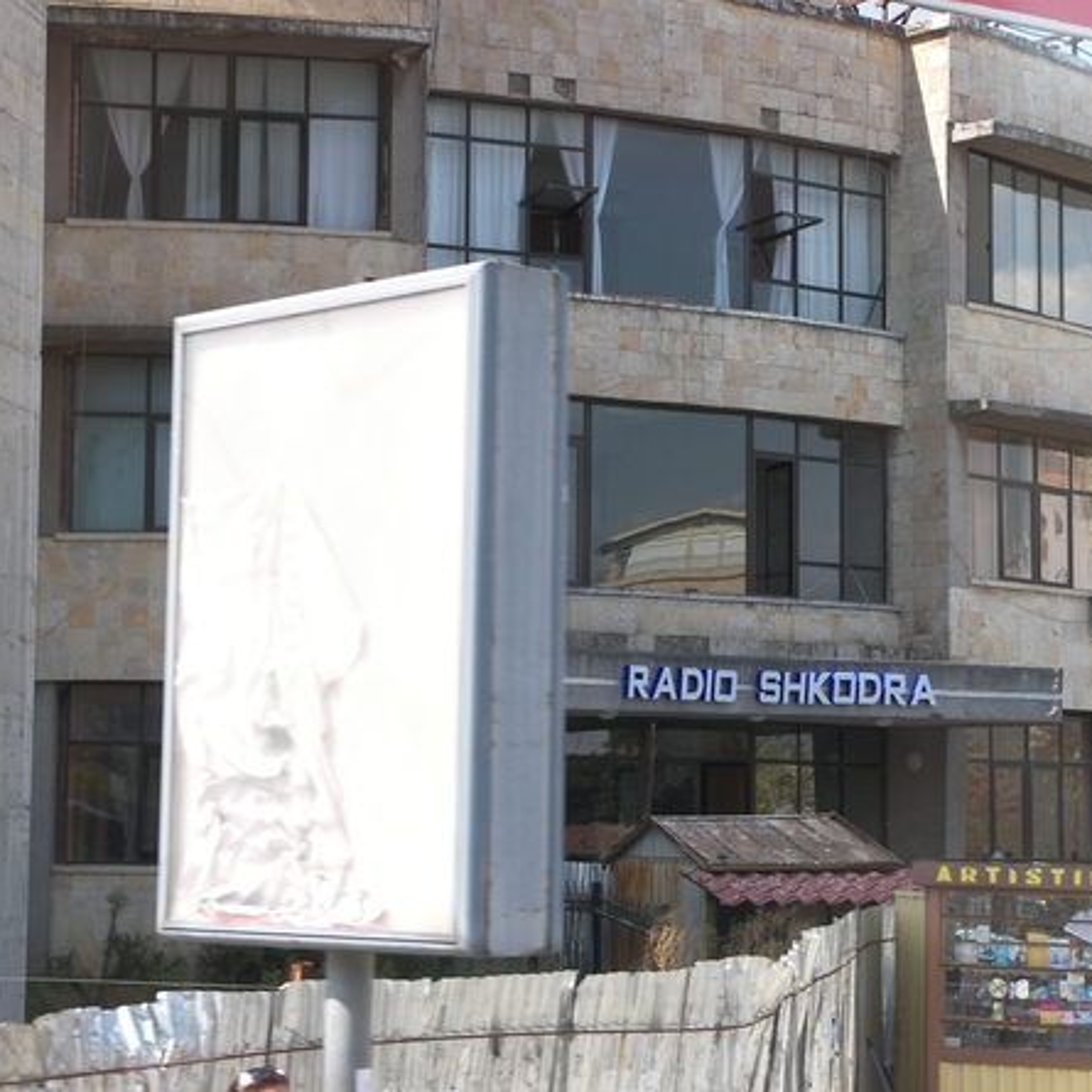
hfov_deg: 19.9
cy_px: 550
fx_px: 3105
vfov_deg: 19.9
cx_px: 687
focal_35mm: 87
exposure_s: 1/80
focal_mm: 15.4
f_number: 4
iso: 50
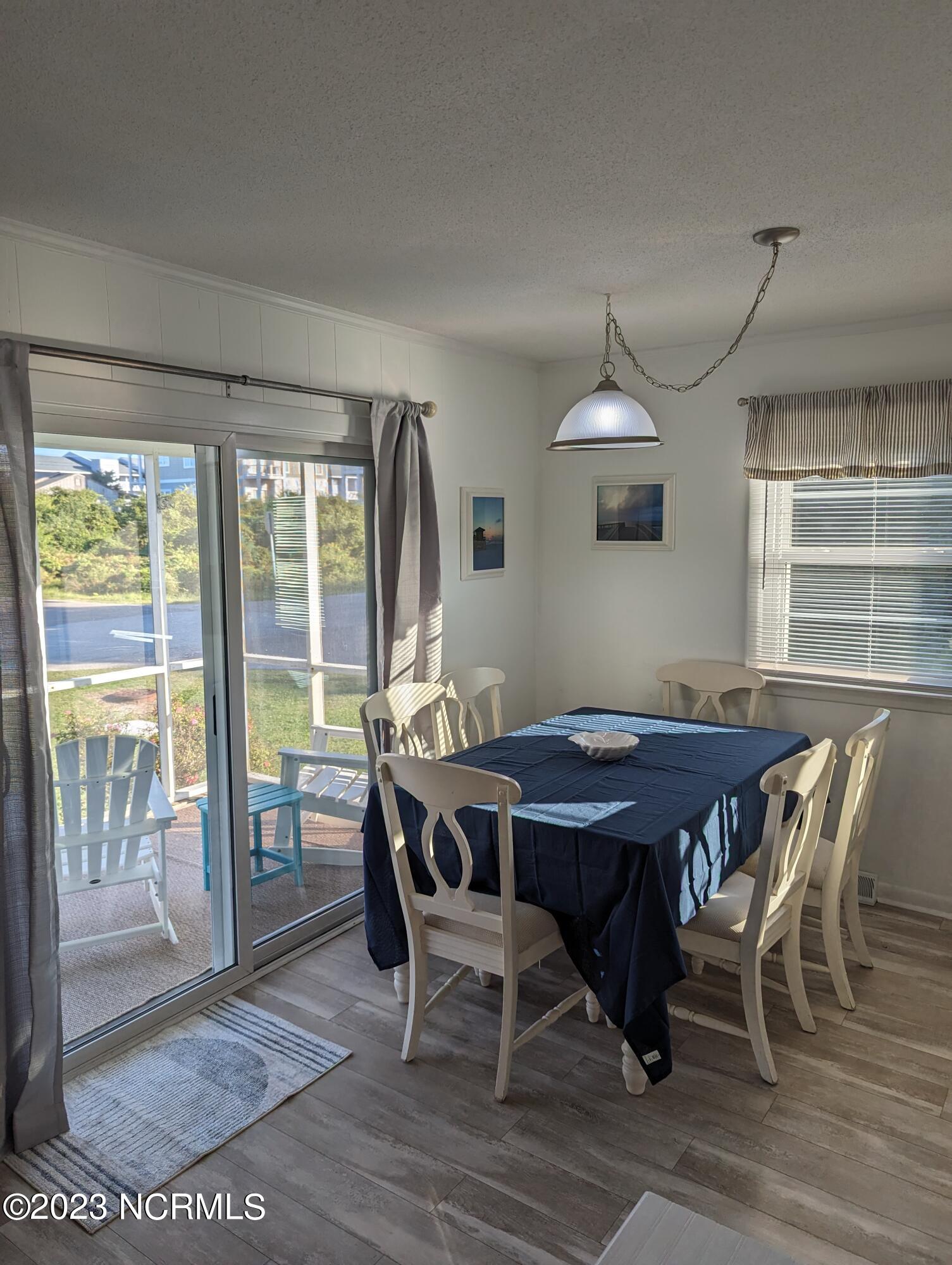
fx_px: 878
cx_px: 476
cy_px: 632
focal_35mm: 24
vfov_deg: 71.5
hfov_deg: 56.9
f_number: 1.85
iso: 42
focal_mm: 6.81
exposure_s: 1/318
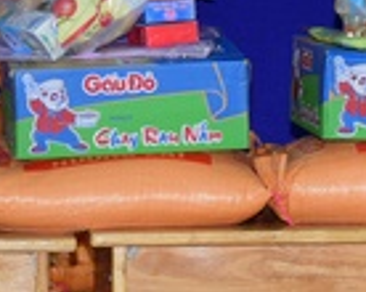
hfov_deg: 5.8
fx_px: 3591
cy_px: -35
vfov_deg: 4.6
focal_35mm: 332
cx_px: 517
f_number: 4
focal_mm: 75
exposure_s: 1/60
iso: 320
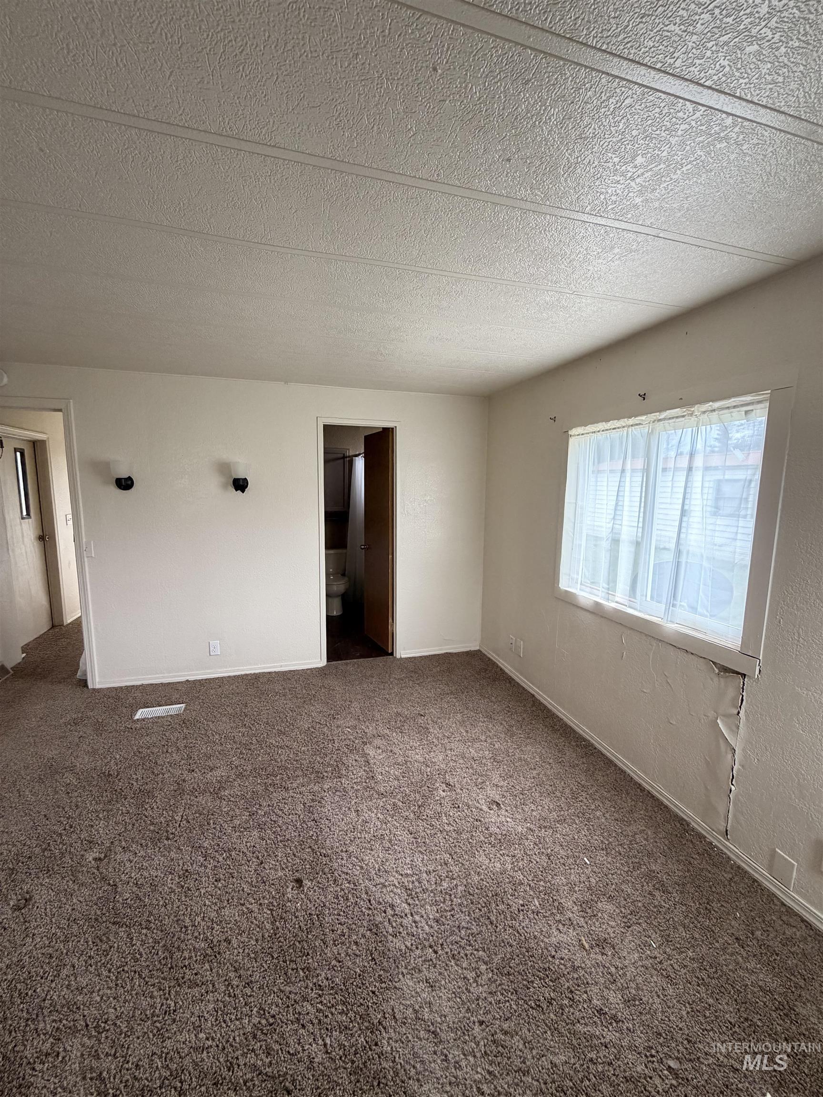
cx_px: 412
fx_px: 444
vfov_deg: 102.1
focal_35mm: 14
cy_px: 548
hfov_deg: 85.7
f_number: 2.2
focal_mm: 2.22
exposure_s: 1/121
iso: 250
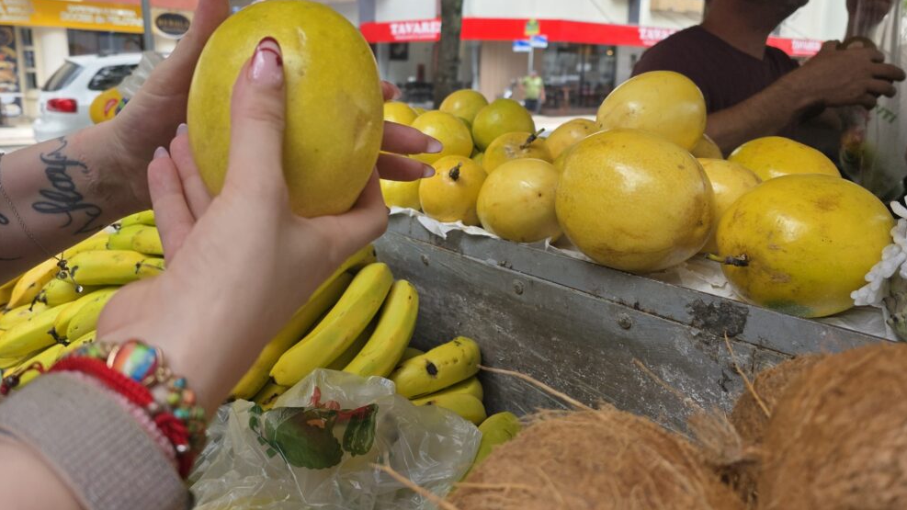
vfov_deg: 44.1
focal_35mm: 26
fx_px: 625
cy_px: 202
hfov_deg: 71.9
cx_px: 438
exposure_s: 1/359
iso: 50
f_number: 1.7
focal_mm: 6.3
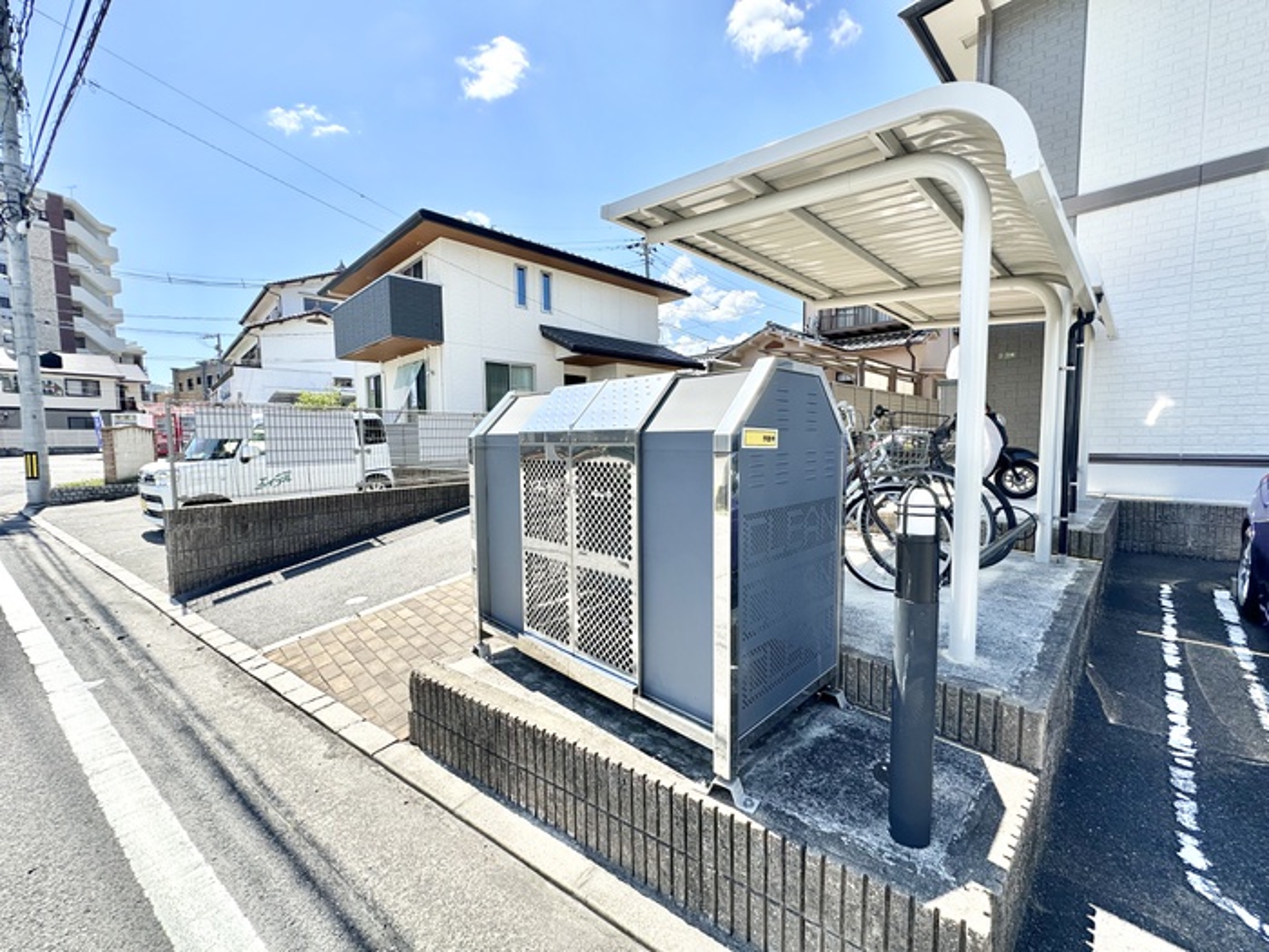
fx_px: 513
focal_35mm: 14
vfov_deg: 85.7
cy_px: 476
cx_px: 634
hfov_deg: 102.1
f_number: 2.2
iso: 50
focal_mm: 2.22
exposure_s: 1/979
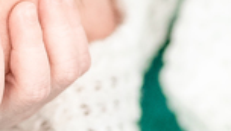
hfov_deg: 7.3
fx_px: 1773
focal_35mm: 289
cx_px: -122
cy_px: -57
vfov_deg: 4.2
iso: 1250
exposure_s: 1/160
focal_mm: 35
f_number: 3.2
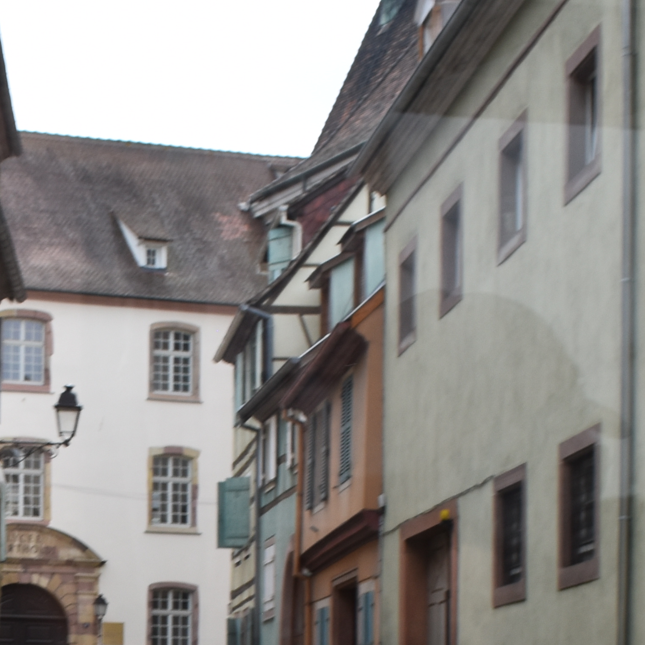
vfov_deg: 15.3
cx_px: 9
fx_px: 2340
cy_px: 710
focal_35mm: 111
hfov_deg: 15.4
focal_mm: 22
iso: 200
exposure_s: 1/250
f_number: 8
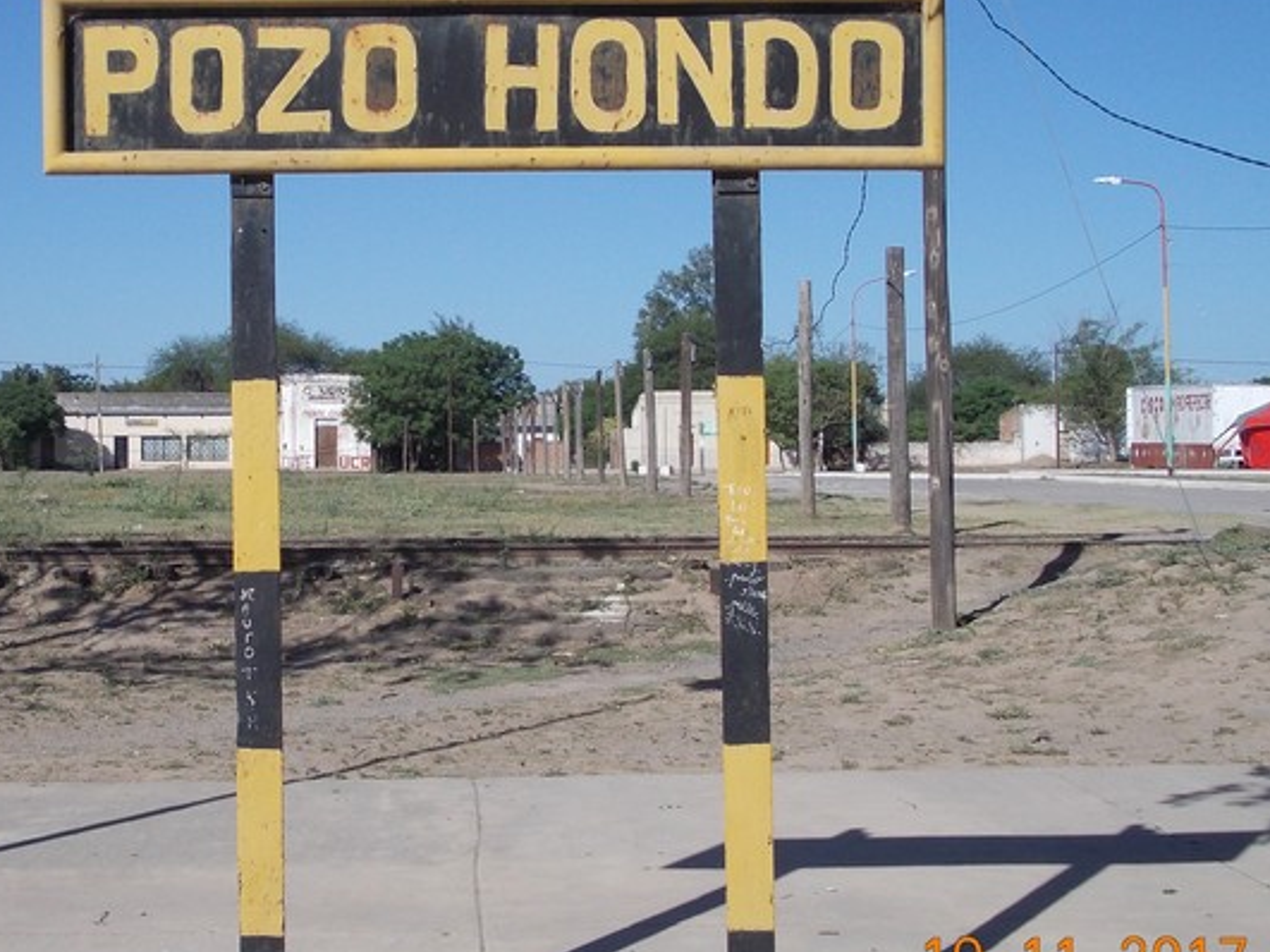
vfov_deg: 23.6
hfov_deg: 31.0
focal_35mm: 62
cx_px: 426
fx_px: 2274
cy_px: 435
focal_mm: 6.1
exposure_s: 1/400
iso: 80
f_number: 6.5
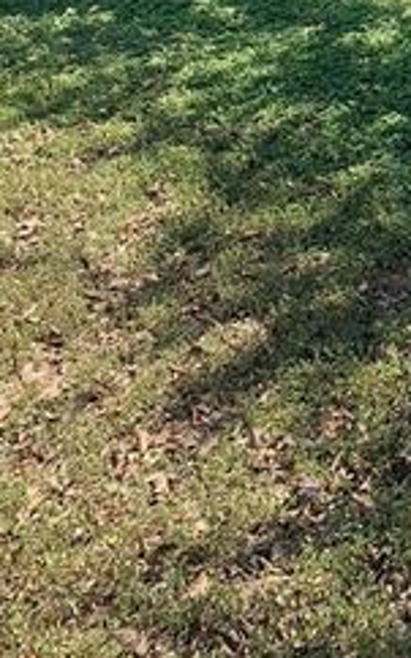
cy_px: -235
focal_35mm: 76
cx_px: 580
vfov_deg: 23.5
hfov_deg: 16.0
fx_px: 1364
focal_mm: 4.25
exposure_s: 1/512
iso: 25
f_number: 1.8
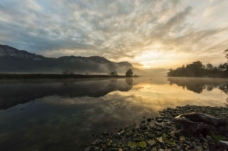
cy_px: 76
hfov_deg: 106.3
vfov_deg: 83.1
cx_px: 114
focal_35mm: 14
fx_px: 85
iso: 100
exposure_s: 1/40
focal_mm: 9
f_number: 11
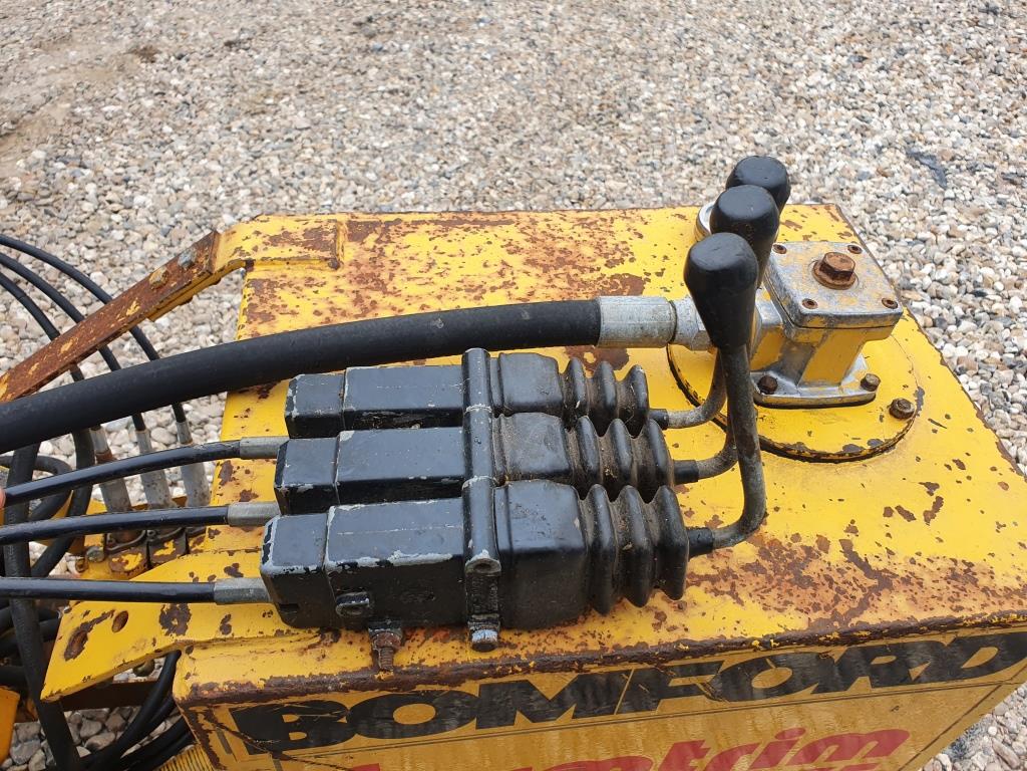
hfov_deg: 67.3
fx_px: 771
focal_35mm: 26
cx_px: 514
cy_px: 386
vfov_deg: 53.1
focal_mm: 4.32
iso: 50
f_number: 2.4
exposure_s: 1/344
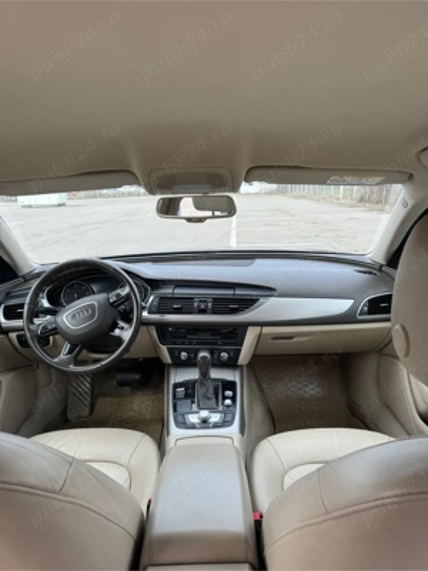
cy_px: 286
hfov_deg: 56.8
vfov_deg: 71.6
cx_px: 214
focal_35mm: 24
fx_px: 396
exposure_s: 1/685
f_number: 1.78
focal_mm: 6.86
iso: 80
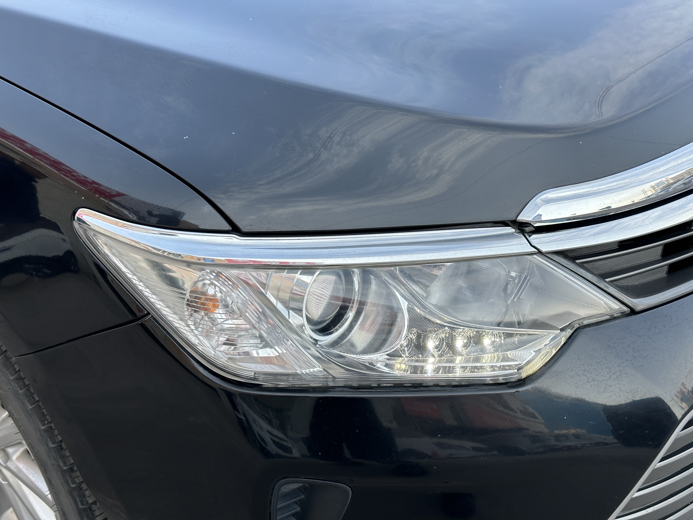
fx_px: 961
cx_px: 346
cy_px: 260
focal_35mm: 48
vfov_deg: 30.3
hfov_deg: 39.7
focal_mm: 6.86
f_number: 1.78
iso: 64
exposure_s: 1/773
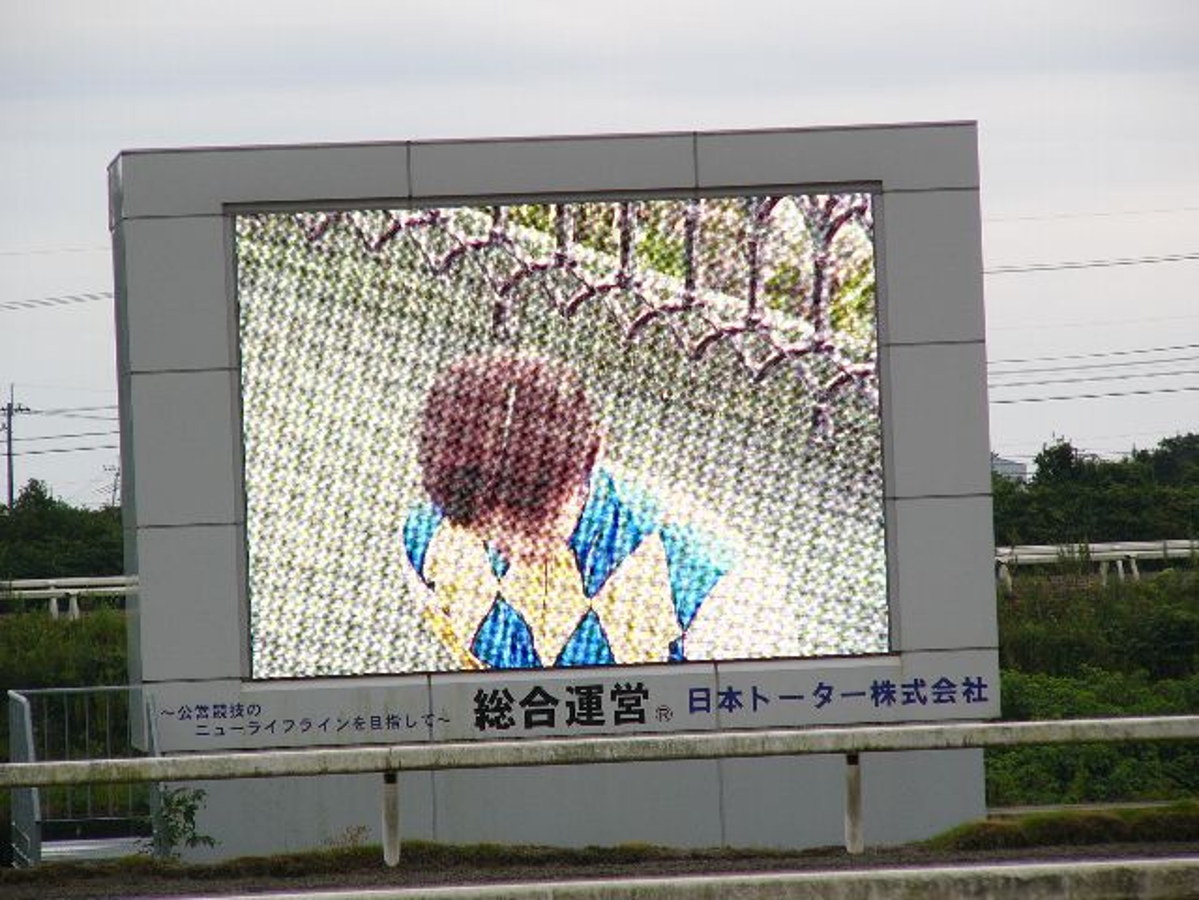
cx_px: 600
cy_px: 450
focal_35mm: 268
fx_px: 9283
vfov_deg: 5.5
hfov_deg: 7.4
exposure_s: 1/250
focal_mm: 44.7
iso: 50
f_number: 4
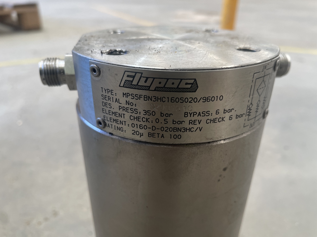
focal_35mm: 26
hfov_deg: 67.3
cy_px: 118
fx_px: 238
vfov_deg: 53.1
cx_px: 158
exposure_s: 1/100
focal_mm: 4.2
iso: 50
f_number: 1.6
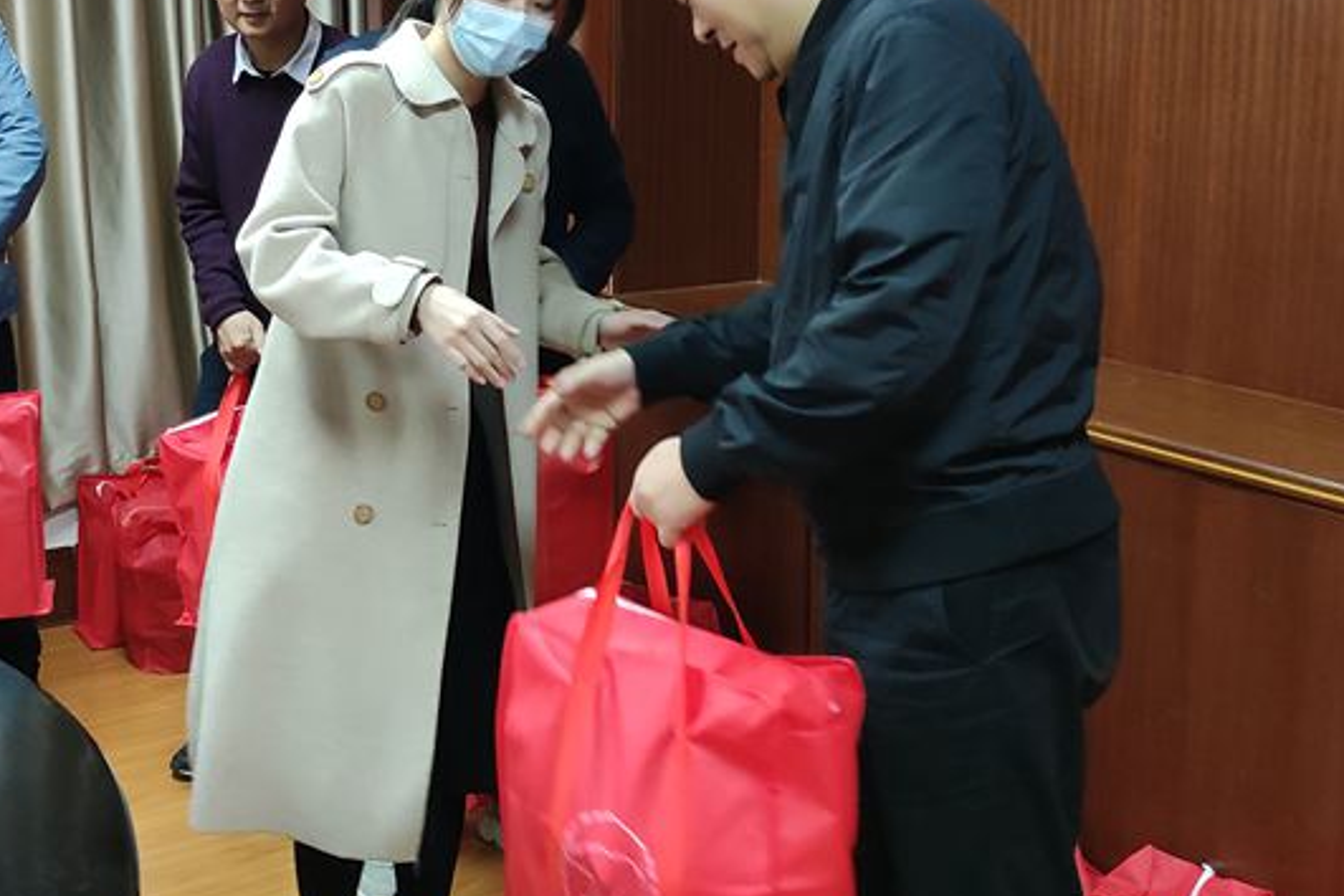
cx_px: 488
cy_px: 202
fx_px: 1792
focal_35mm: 48
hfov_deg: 40.8
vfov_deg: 27.6
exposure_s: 1/50
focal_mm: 5.43
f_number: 1.89
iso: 928
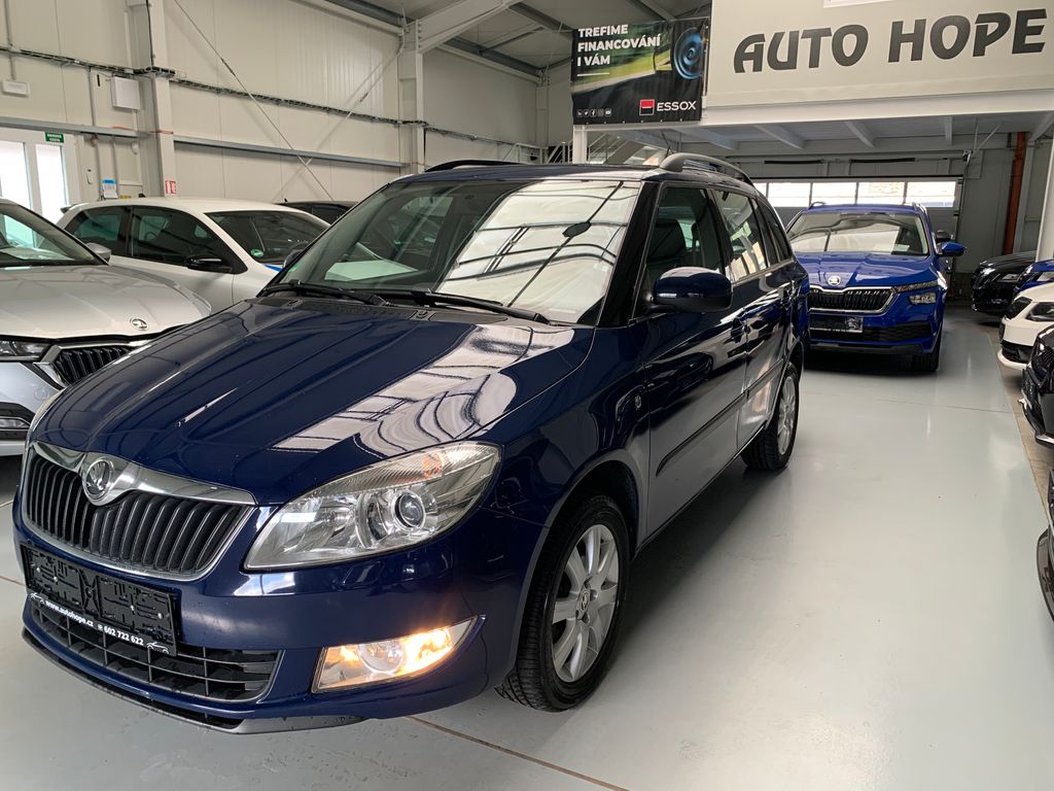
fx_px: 792
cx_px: 527
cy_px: 396
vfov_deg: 53.1
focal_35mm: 26
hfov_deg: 67.3
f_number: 1.8
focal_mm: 4.25
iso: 100
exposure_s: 1/73
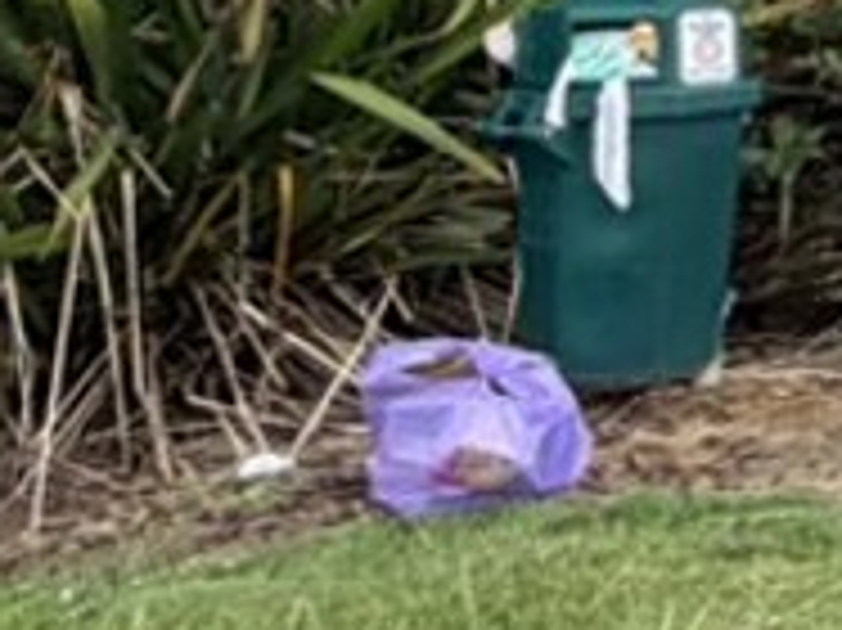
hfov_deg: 12.8
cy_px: -306
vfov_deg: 15.2
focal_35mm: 90
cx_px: 2292
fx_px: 2188
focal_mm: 2.22
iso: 64
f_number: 2.2
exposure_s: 1/439
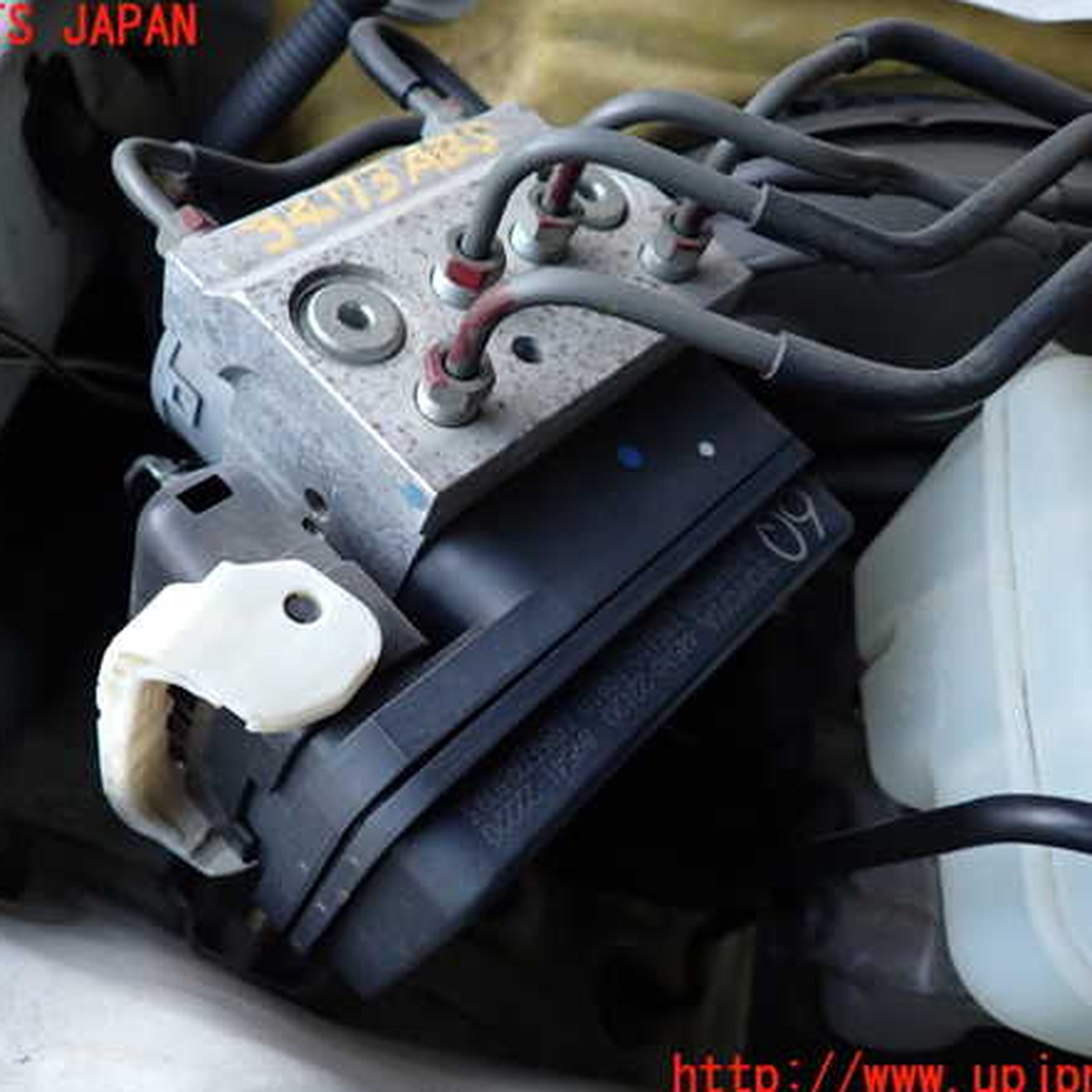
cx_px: 489
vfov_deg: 54.0
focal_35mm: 30
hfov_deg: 53.9
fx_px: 1071
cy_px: 553
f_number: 2
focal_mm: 4.5
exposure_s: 1/30
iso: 250
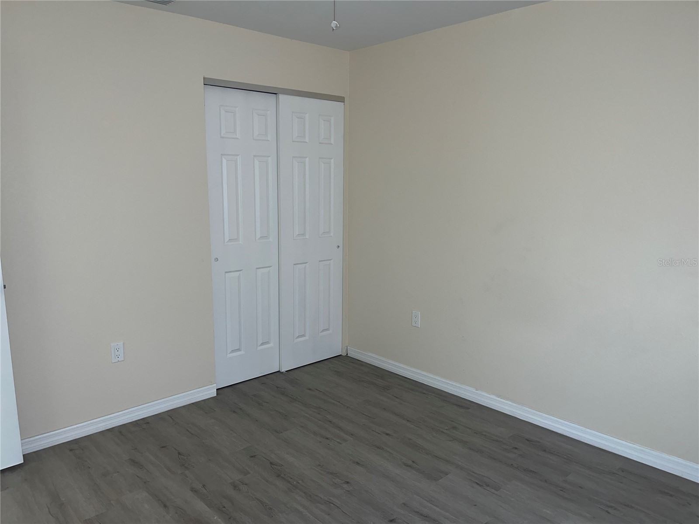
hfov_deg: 67.3
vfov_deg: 53.1
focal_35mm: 26
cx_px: 350
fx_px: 525
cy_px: 262
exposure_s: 1/24
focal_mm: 5.1
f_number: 1.6
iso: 50
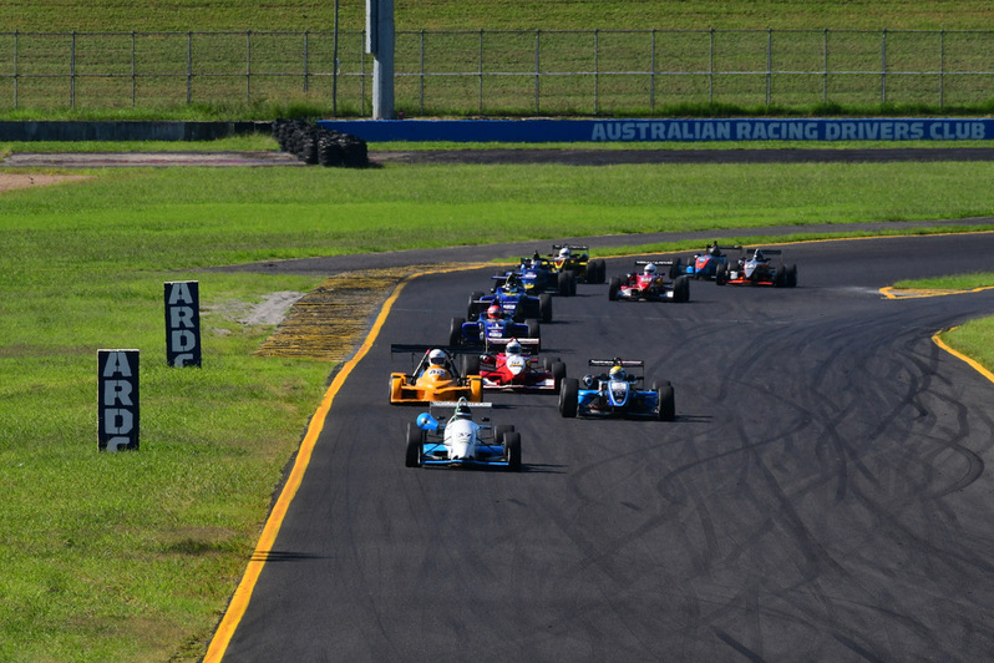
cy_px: 332
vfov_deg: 2.3
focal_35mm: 587
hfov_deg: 3.5
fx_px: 16206
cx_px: 497
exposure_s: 1/640
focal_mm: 390
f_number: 13
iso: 500
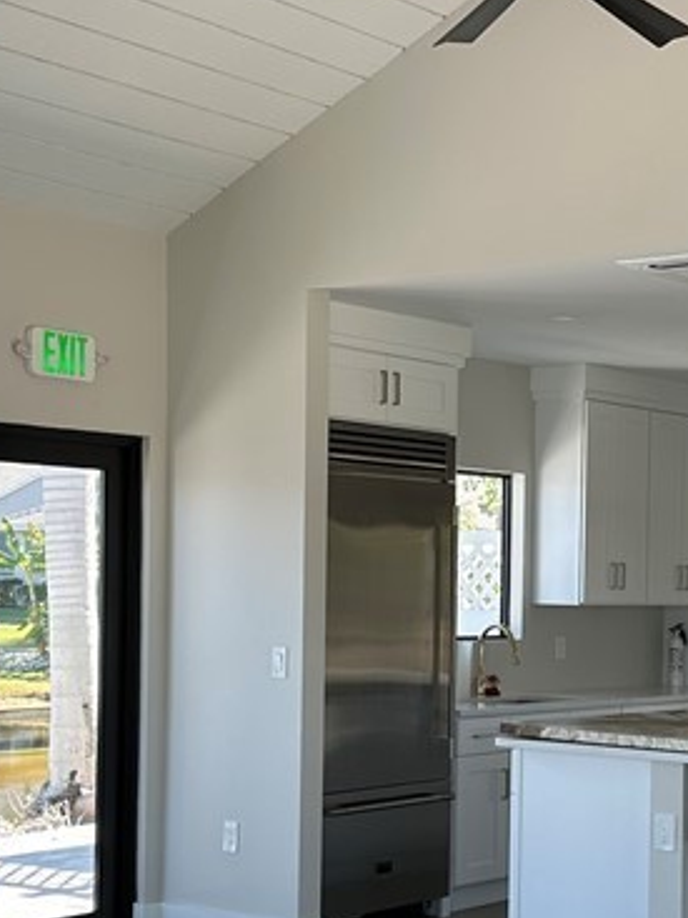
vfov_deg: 28.8
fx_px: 1777
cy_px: 610
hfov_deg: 21.8
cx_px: 485
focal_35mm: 67
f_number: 1.78
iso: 80
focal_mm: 6.86
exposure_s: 1/450
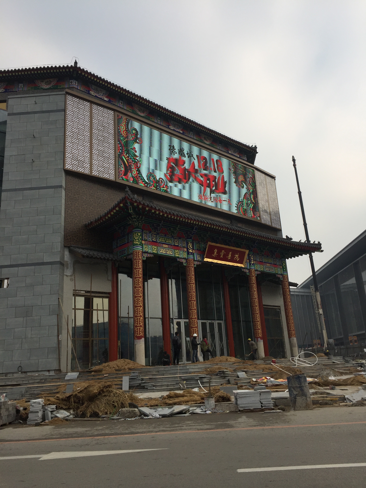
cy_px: 244
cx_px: 183
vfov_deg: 61.7
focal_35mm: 29
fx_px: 409
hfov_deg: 48.2
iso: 32
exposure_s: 1/2198
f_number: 2.2
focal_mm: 4.15
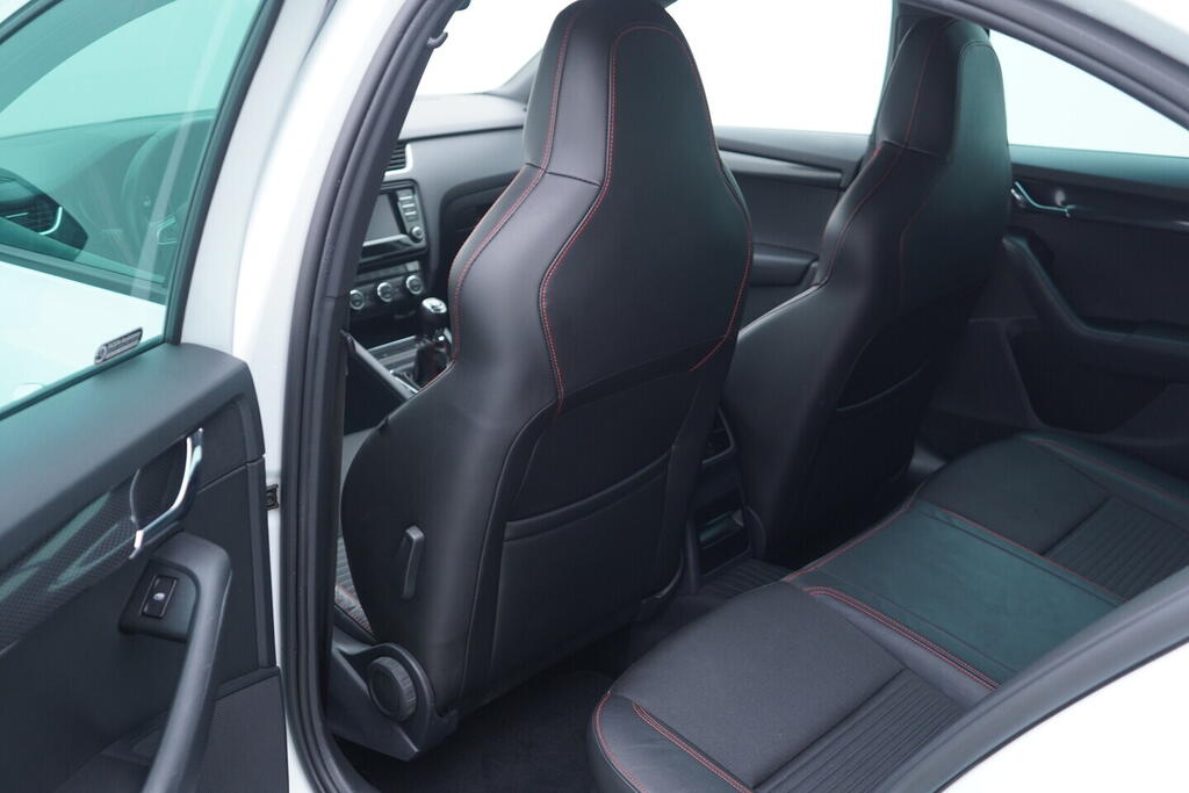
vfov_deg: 36.9
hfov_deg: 53.1
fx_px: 1189
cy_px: 396
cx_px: 594
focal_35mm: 36
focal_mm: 24
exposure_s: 1/40
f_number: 2.8
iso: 200
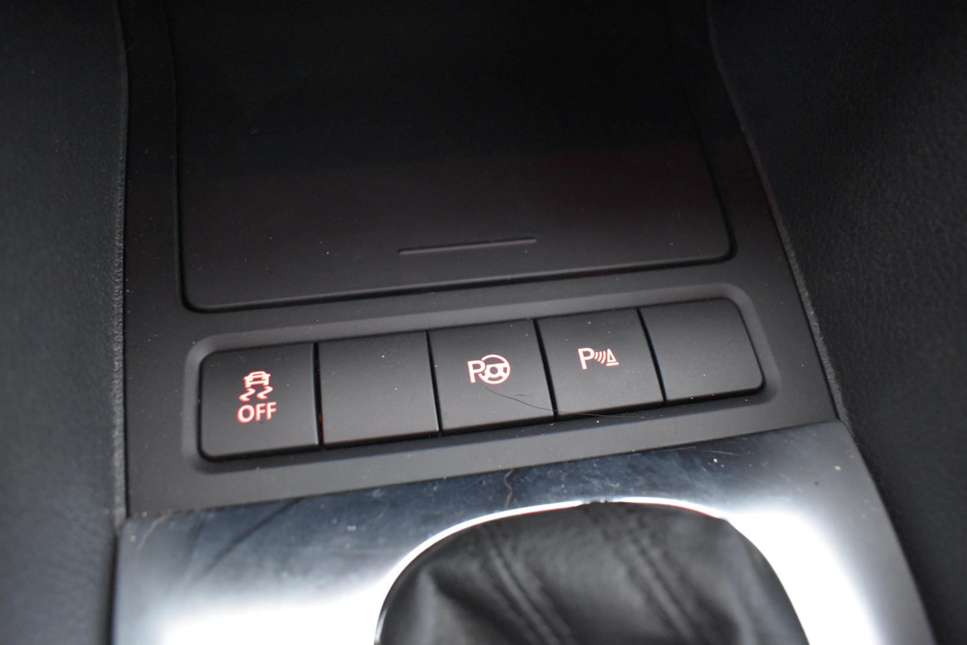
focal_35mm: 27
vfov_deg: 47.9
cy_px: 322
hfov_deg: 67.4
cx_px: 484
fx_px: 725
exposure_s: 1/6
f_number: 3.5
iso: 3200
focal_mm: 18
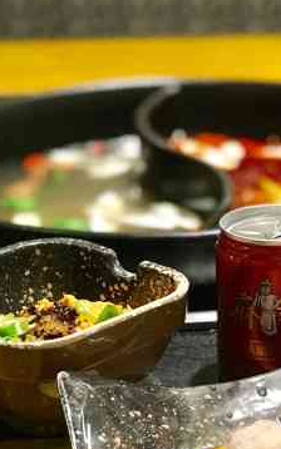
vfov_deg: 17.6
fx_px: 1445
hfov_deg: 11.0
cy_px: 274
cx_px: 292
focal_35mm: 118
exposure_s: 1/50
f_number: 2.8
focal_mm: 6.6
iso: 320
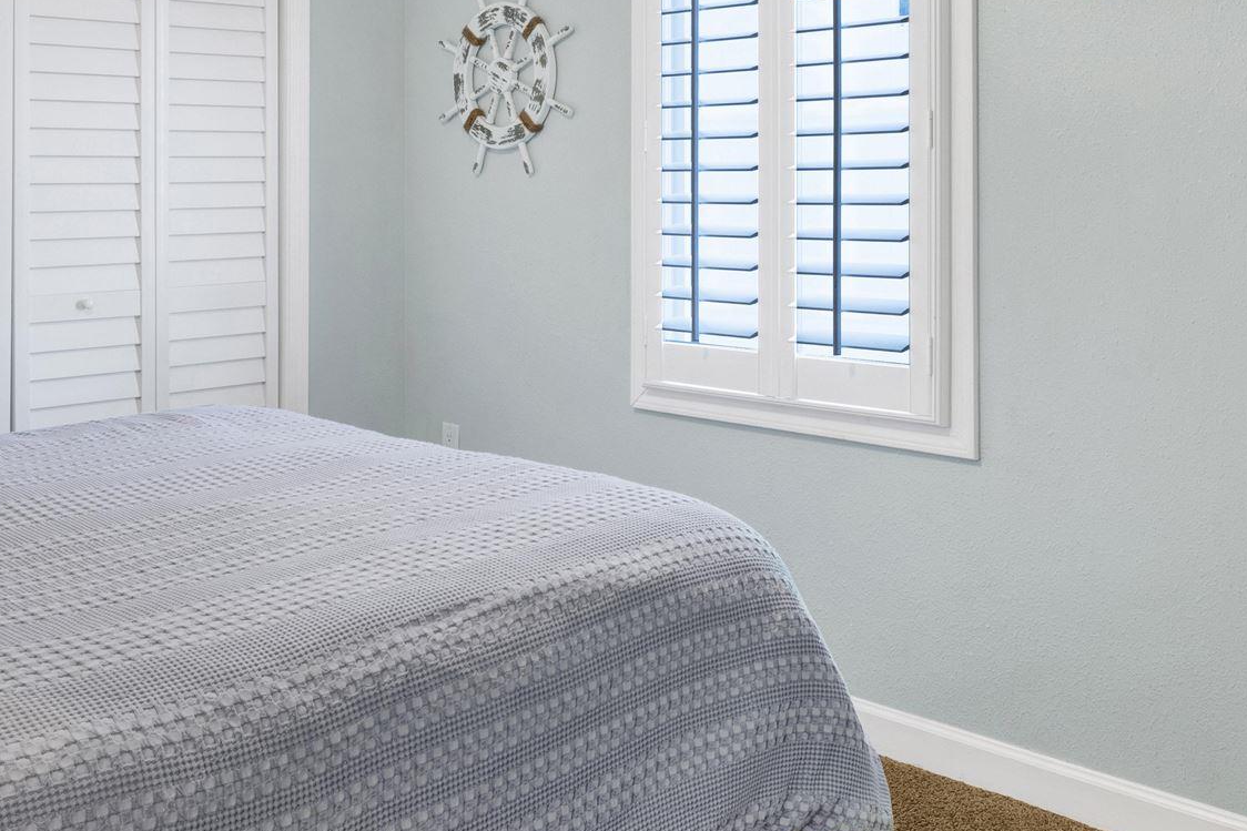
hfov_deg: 47.4
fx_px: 1420
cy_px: 164
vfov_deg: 31.8
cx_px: 568
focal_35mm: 41
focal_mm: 15
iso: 400
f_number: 11
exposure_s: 1/4
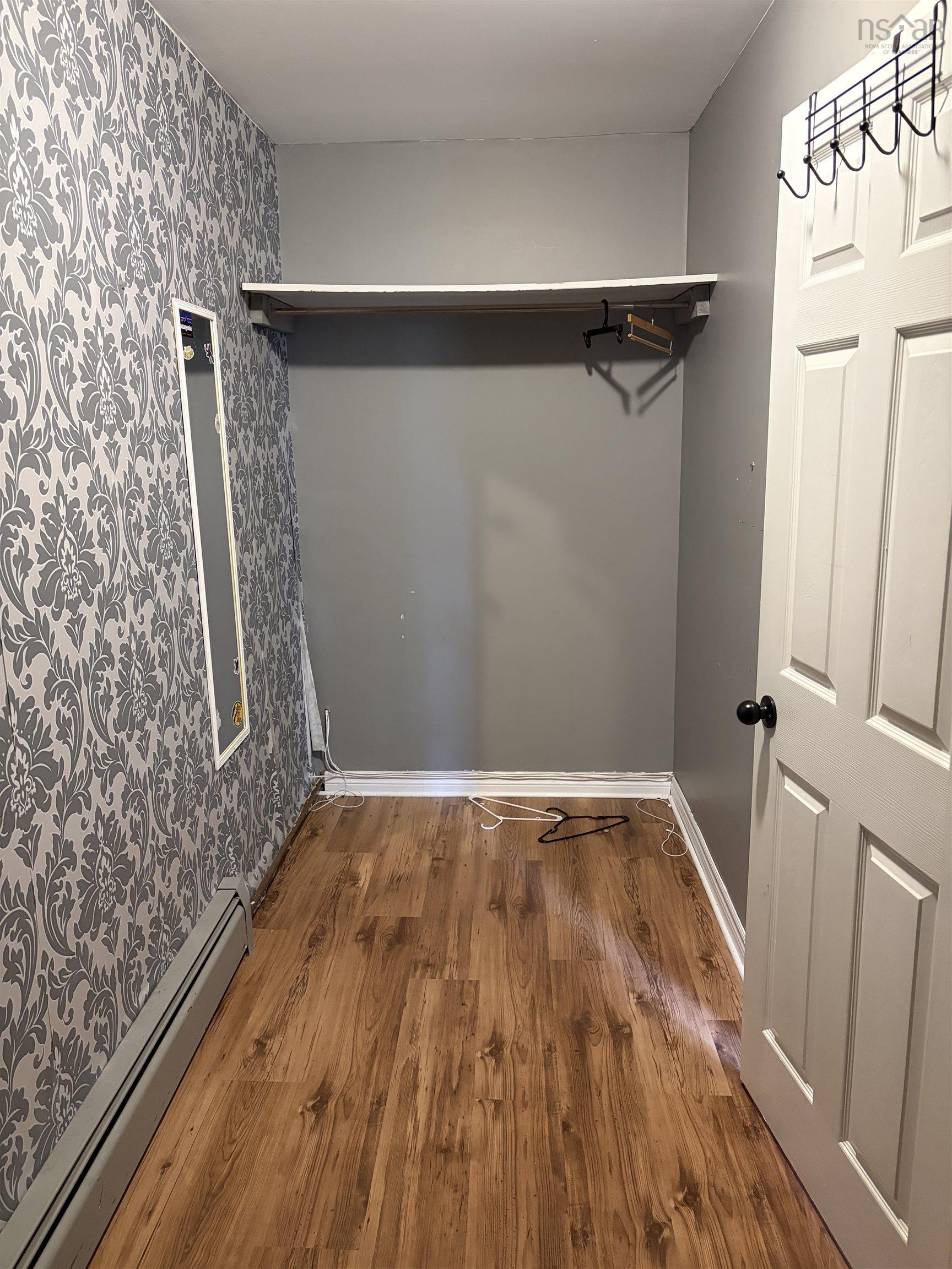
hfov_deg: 53.1
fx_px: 953
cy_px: 634
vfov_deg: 67.3
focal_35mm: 26
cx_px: 476
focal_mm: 5.96
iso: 500
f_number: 1.6
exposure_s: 1/40
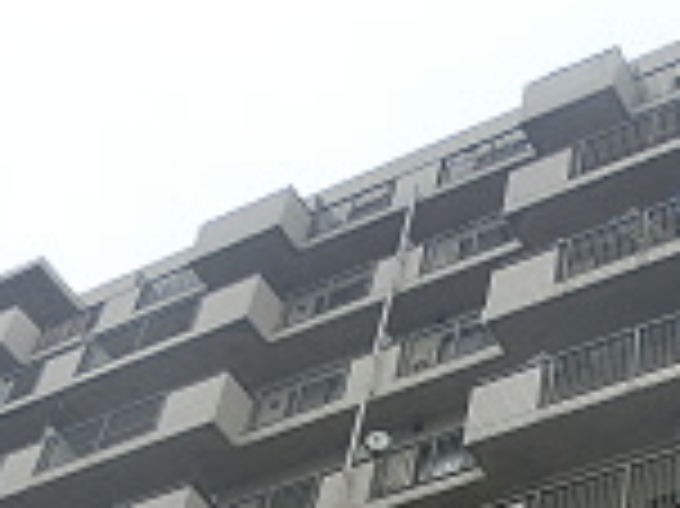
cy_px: 650
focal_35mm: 76
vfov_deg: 18.1
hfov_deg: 25.3
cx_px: 522
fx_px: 1492
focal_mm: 4.5
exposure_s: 1/160
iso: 80
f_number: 3.5
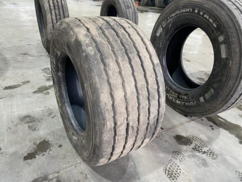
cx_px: 121
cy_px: 91
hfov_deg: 67.3
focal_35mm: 26
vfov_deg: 53.1
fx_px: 182
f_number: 1.8
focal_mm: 4.25
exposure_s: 1/50
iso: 100
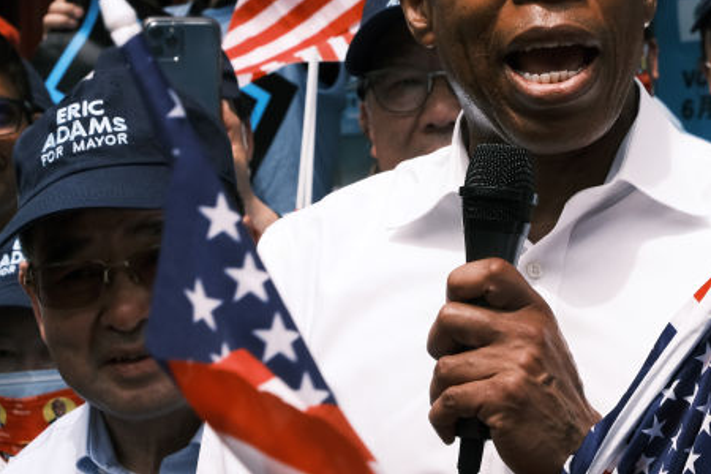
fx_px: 2291
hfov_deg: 17.5
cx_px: 528
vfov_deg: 11.8
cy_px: 179
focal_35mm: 116
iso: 160
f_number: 7.1
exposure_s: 1/450
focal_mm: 34.2
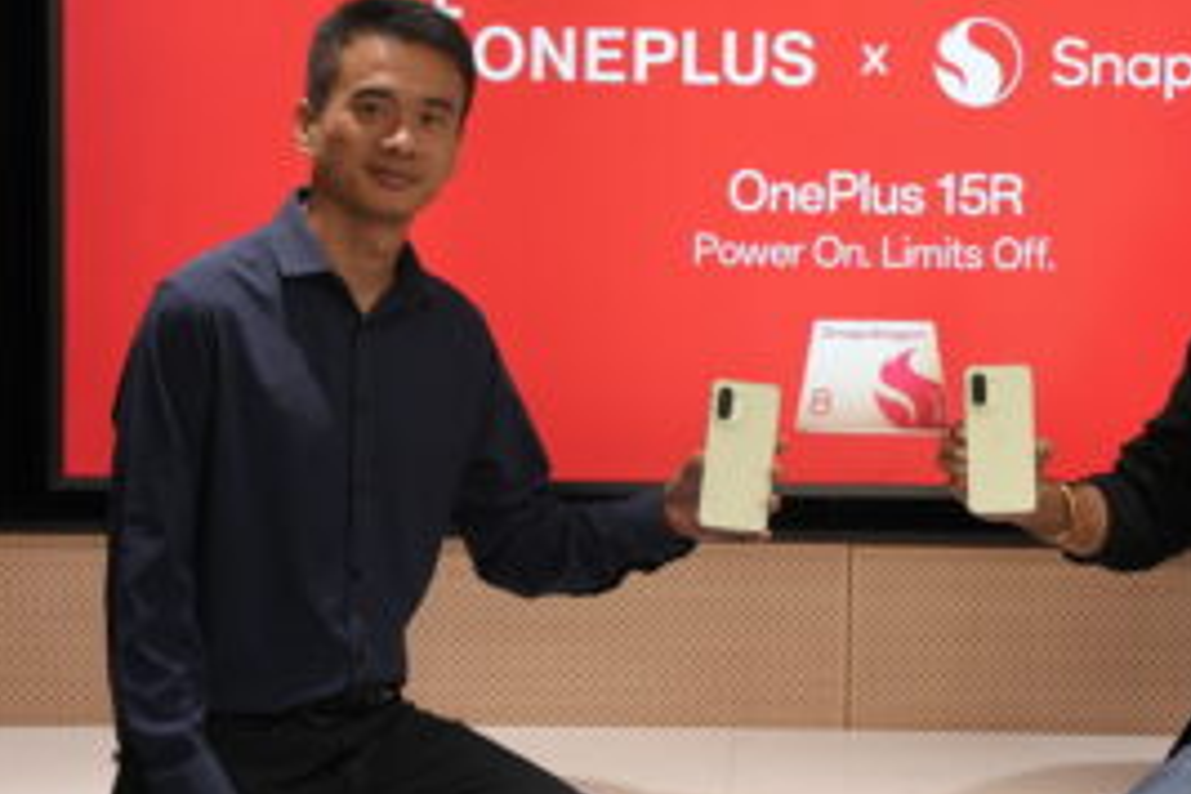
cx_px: 852
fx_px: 2547
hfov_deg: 26.1
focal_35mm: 77
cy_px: 223
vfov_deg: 17.6
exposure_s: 1/160
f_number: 4
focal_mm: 49
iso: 1250
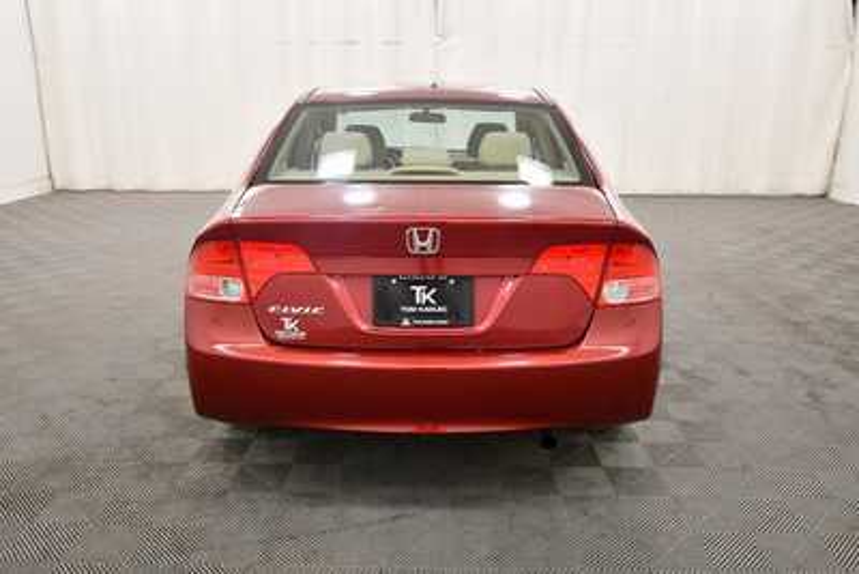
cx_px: 430
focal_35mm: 30
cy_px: 287
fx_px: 716
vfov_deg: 43.6
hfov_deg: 61.9
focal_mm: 20
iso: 1400
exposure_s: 1/125
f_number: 5.6
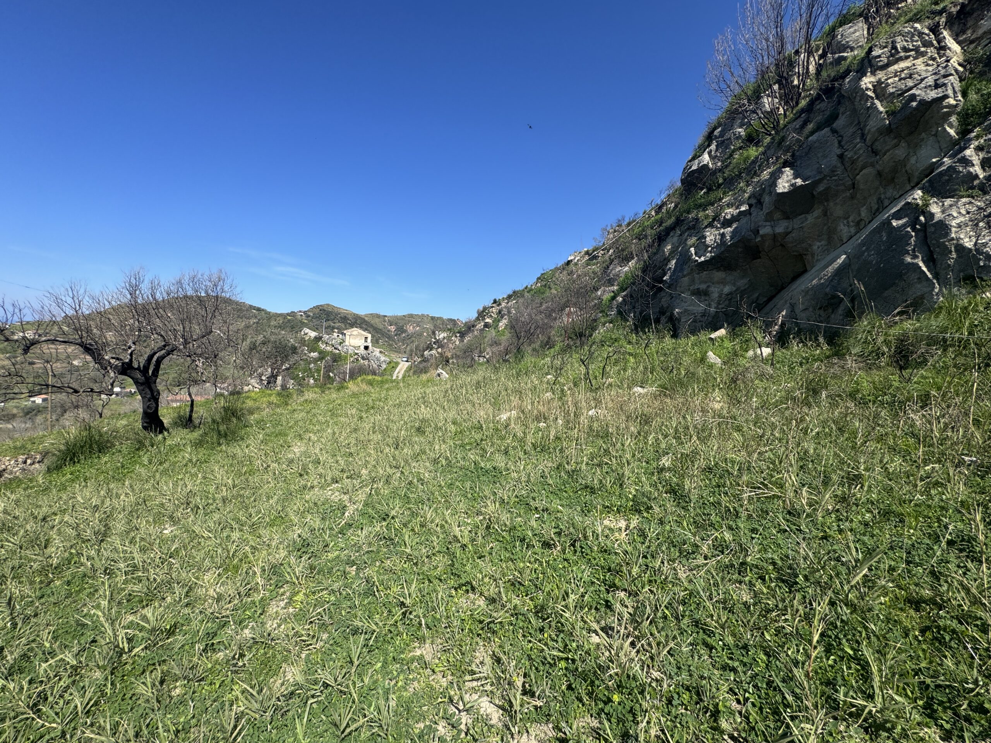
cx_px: 496
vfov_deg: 85.7
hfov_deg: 102.1
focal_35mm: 14
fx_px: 401
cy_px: 372
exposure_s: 1/1709
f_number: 2.2
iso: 50
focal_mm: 2.22
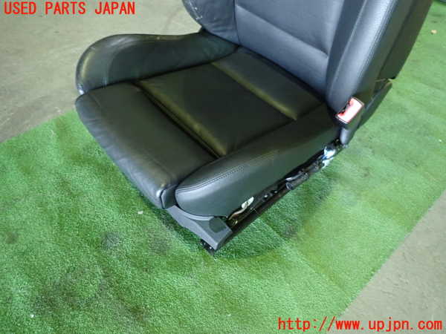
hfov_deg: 69.4
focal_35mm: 25
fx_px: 322
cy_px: 167
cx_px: 223
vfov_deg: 54.9
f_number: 2
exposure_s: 1/25
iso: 800
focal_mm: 4.5
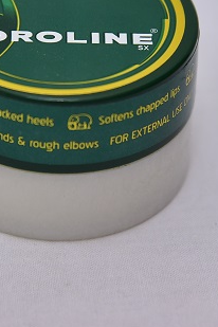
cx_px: 62
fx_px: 1853
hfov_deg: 6.7
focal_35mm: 204
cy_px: 68
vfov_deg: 10.1
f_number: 5
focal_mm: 120
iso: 1600
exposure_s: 1/200
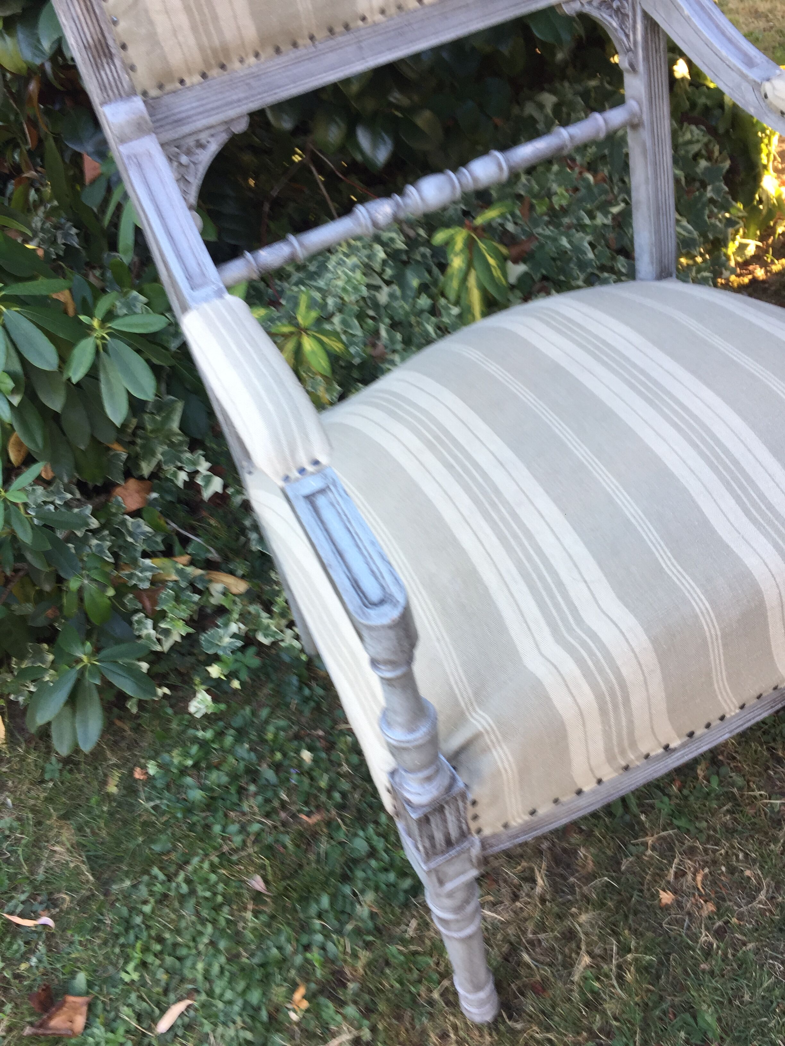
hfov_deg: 48.2
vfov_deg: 61.7
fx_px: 877
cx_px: 392
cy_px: 523
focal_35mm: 29
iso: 40
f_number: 2.2
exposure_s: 1/50
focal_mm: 4.15
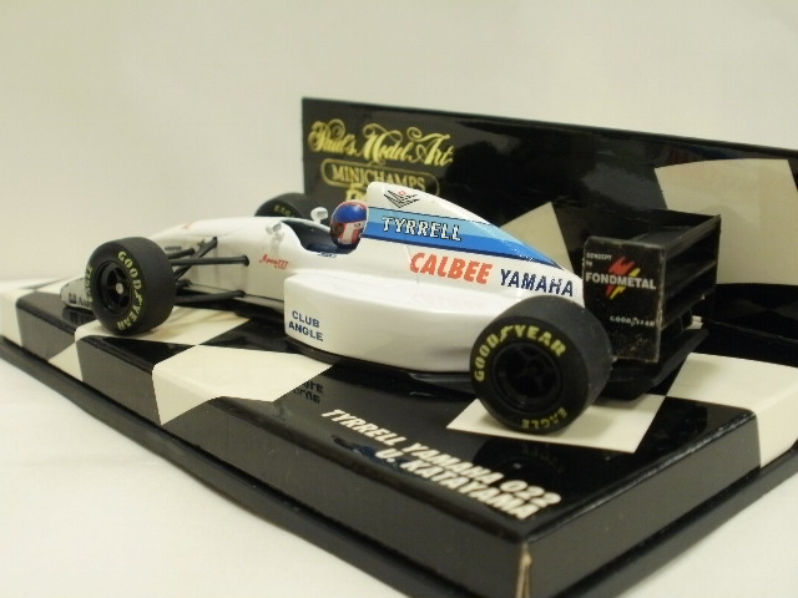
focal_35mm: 44
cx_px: 399
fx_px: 1014
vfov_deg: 32.9
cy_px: 299
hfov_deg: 42.9
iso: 125
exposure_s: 1/15
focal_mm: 7.7
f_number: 4
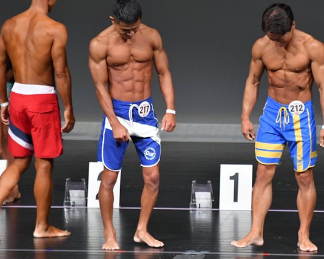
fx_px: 4899
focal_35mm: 511
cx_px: 223
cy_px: 110
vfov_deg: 3.0
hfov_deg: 3.8
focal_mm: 250
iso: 4000
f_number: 5.6
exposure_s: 1/400
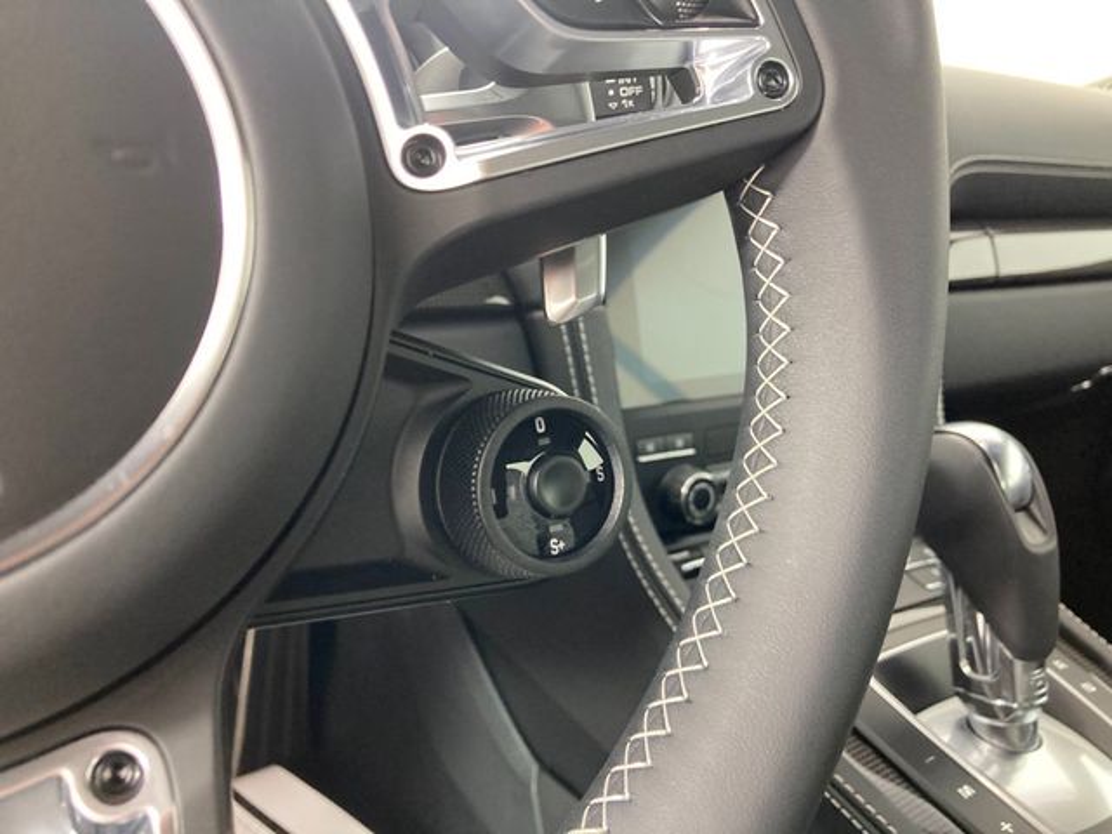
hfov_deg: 63.4
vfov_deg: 49.7
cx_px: 556
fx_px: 899
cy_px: 417
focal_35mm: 28
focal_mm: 3.99
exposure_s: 1/60
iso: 160
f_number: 1.8
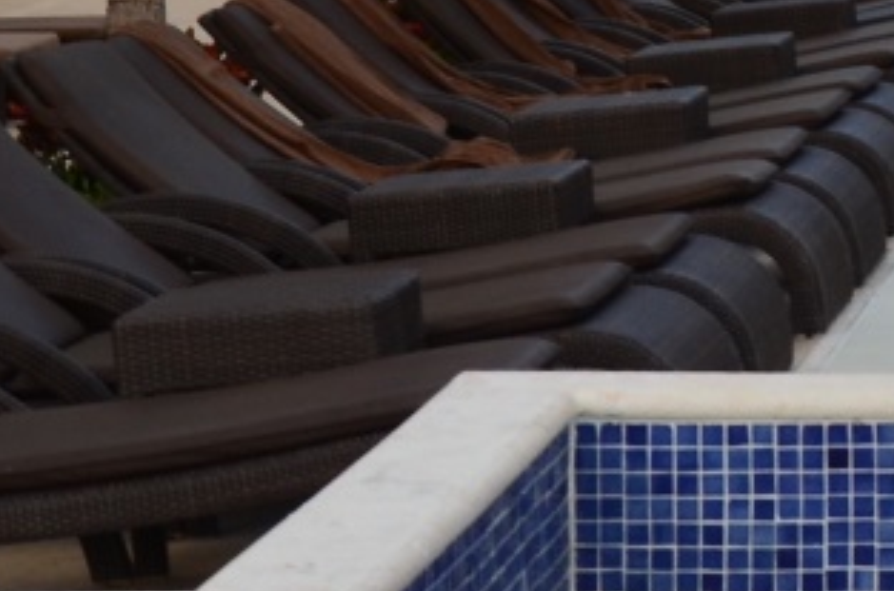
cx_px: 1657
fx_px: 4558
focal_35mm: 184
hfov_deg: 10.5
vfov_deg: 7.4
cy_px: -118
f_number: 5.6
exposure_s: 1/125
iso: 125
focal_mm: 24
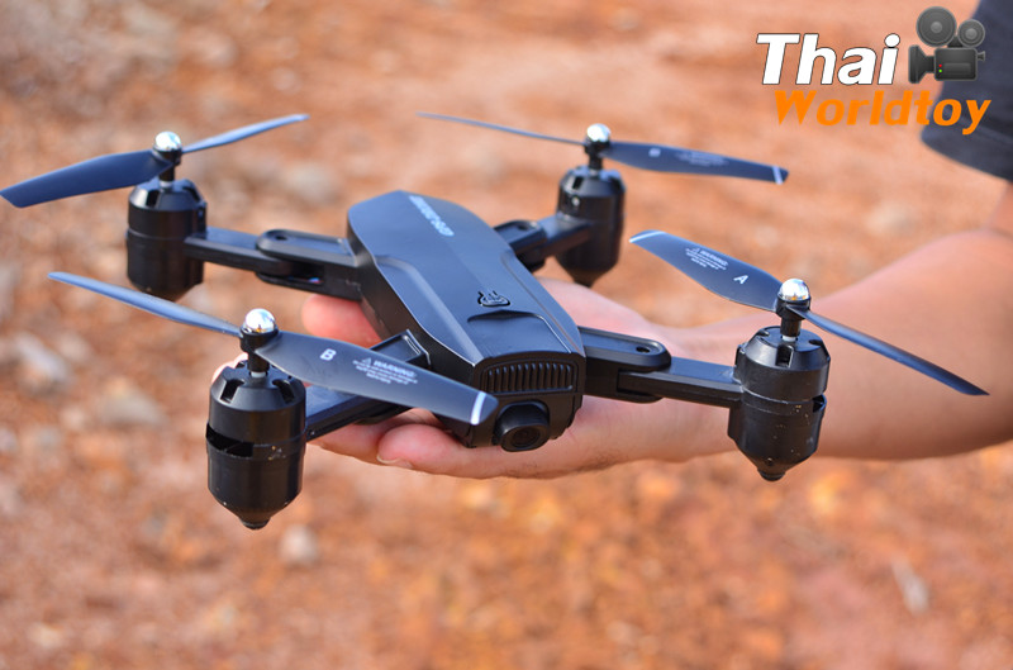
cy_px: 335
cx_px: 506
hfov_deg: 29.9
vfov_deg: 20.1
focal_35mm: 68
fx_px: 1894
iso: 100
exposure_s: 1/80
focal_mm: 45
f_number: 5
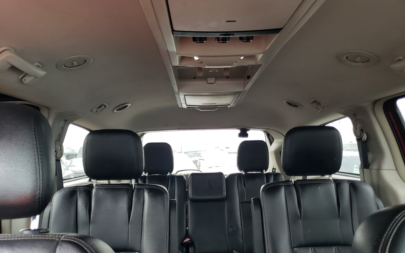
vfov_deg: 44.3
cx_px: 203
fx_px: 309
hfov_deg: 66.5
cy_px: 151
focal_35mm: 28
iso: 73
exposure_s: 1/120
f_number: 1.5
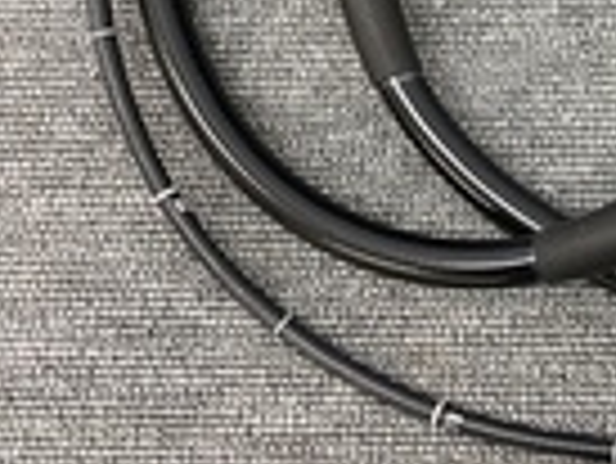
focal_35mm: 76
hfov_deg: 22.4
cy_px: -158
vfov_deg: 18.0
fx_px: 1354
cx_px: 845
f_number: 1.8
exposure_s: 1/60
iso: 100
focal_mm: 4.25
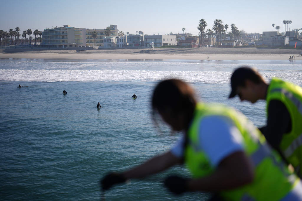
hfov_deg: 39.6
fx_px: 419
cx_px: 151
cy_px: 100
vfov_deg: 27.0
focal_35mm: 50
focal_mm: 50
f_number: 1.2
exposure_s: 1/16000
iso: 125
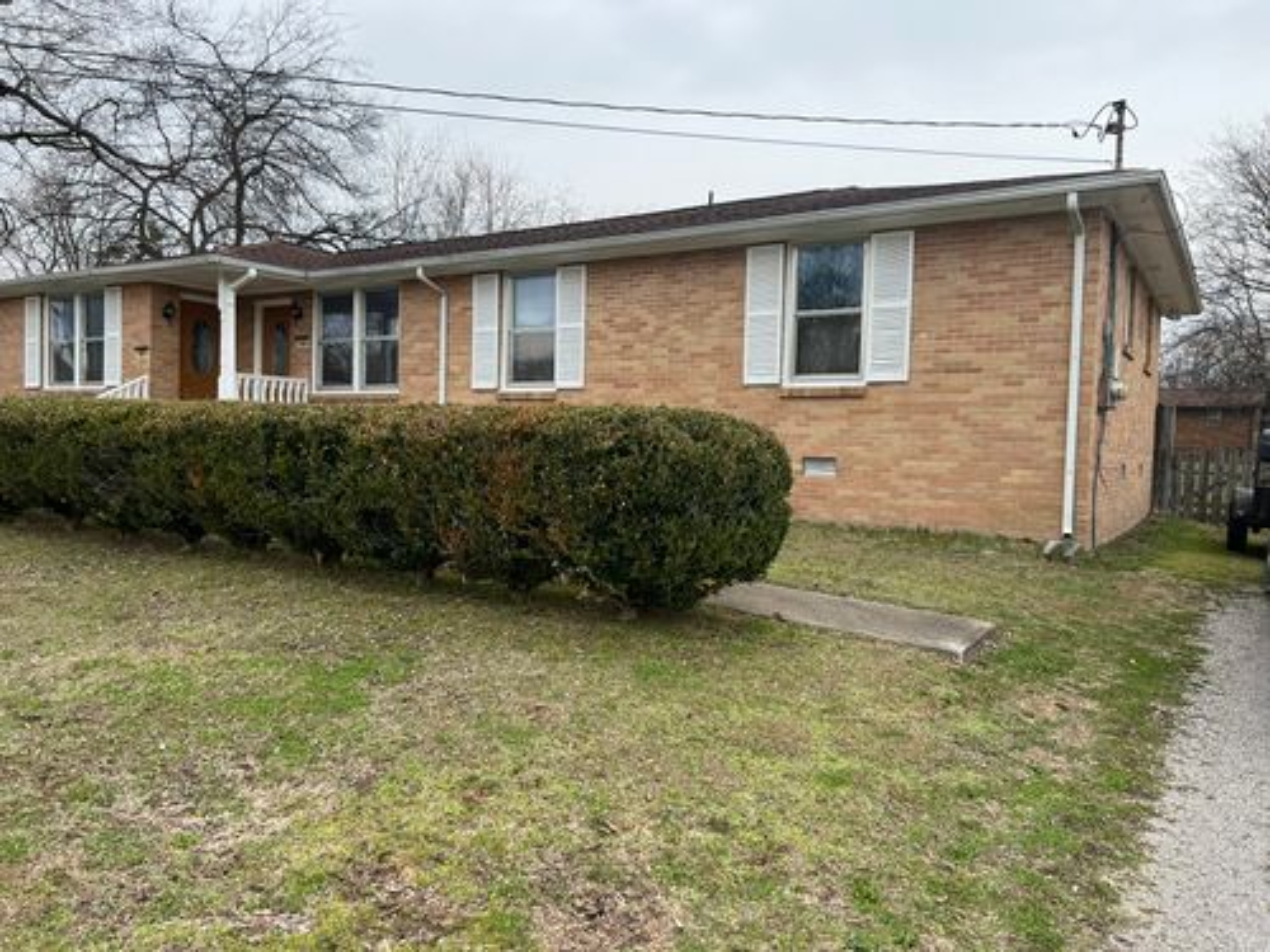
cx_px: 635
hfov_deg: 67.3
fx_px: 954
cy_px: 476
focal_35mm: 26
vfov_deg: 53.1
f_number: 1.5
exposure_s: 1/367
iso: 50
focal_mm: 5.7
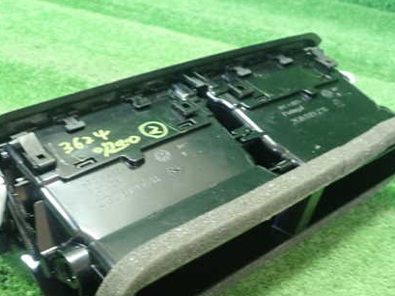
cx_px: 161
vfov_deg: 32.8
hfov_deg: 42.8
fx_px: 502
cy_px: 182
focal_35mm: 44
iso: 800
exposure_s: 1/100
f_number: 2.3
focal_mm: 5.5
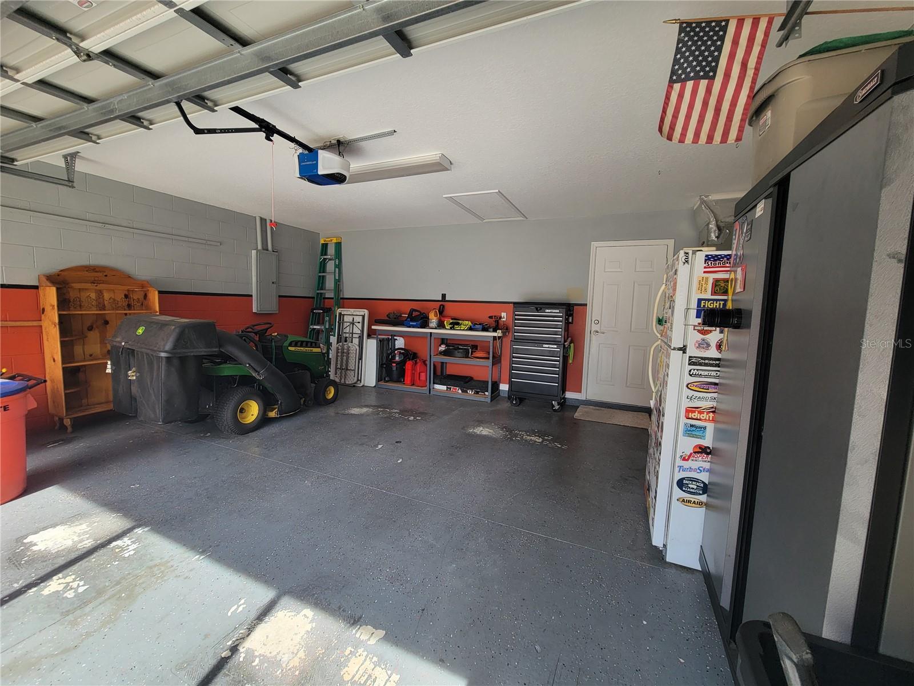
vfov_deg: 89.9
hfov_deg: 106.2
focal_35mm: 13
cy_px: 343
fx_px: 343
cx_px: 457
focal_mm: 2.2
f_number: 2.2
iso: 64
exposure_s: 1/120
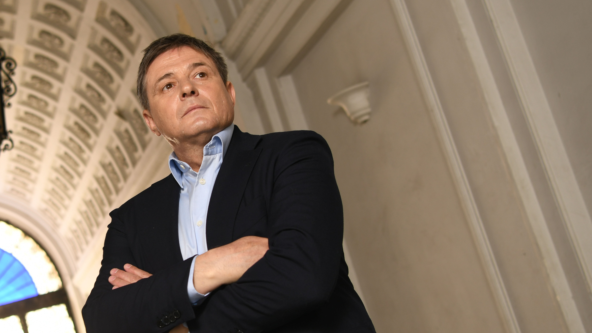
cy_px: 235
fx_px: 706
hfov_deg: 45.4
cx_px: 258
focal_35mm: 45
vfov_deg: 26.3
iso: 200
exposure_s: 1/60
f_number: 3.2
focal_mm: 34
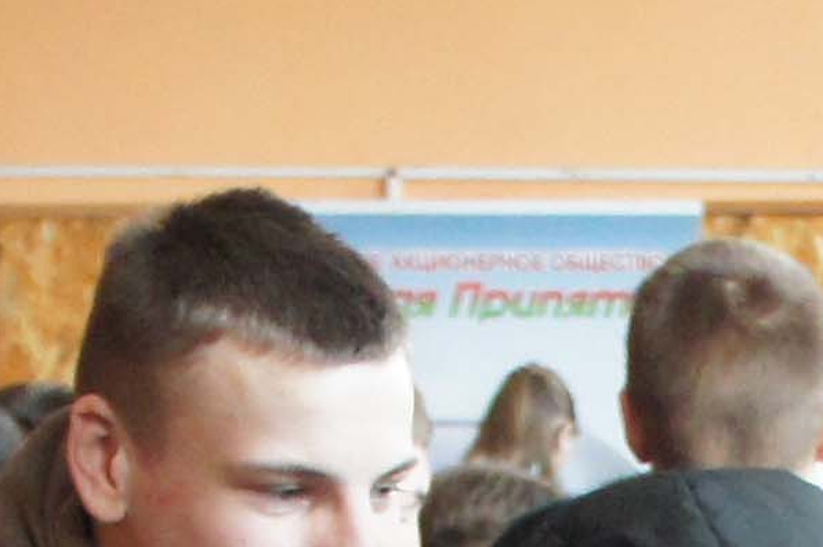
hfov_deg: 8.3
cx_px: 1331
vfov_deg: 5.3
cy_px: 1754
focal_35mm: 243
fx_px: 5546
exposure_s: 1/160
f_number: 4
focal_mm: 21
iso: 1600
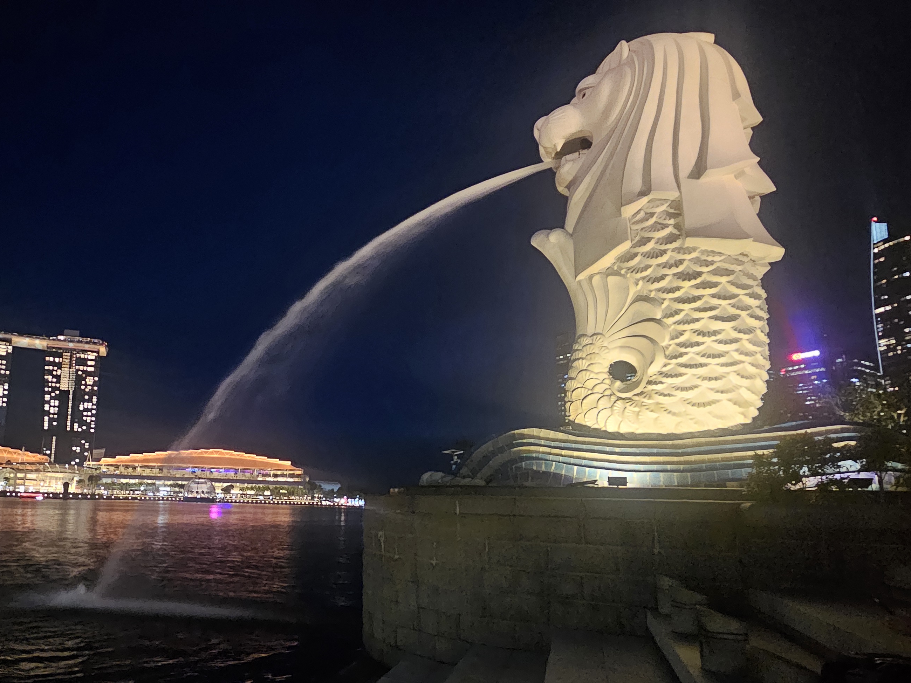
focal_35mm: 20
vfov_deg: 65.1
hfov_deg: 78.0
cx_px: 277
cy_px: 424
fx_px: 526
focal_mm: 2.2
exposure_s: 1/25
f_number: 2.2
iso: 1250
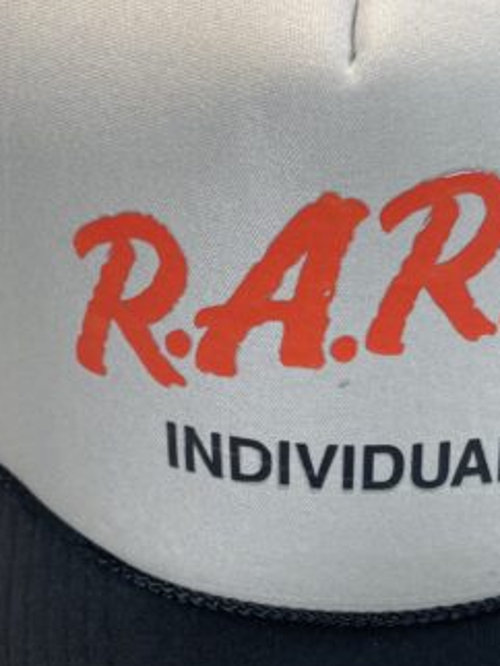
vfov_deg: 30.0
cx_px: 402
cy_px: 456
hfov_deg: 22.6
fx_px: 1231
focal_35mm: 64
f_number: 1.6
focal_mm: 4.2
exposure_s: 1/60
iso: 80
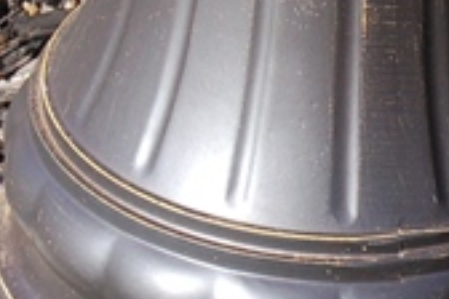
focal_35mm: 443
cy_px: 75
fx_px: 5521
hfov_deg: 4.7
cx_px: 388
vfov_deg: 3.1
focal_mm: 55
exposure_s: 1/160
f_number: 6.3
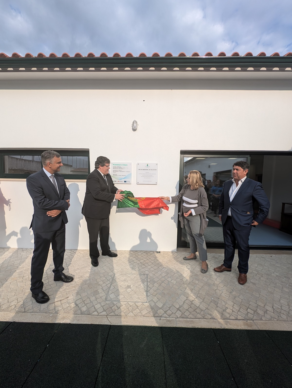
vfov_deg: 110.4
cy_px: 194
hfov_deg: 94.7
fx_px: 135
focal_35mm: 12
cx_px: 146
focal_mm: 2.23
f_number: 1.95
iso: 47
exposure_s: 1/1030
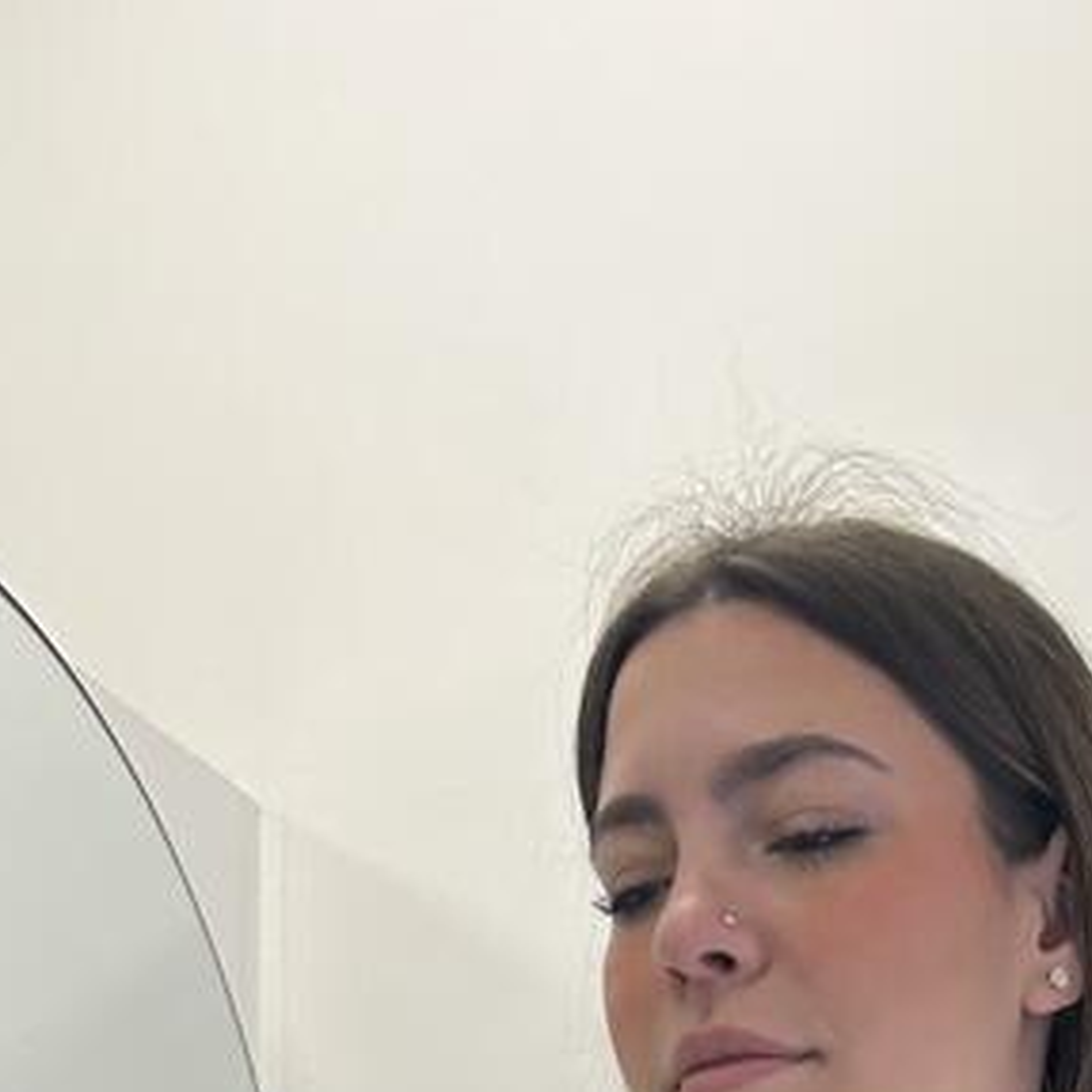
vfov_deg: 14.5
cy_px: 2272
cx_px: 780
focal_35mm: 96
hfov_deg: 18.0
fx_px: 3426
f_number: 1.5
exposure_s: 1/100
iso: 50
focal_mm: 5.7
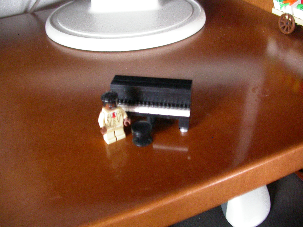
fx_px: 333
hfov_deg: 49.0
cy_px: 114
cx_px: 152
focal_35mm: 38
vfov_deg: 37.7
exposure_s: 1/5.1
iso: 347
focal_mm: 7.85
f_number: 2.6
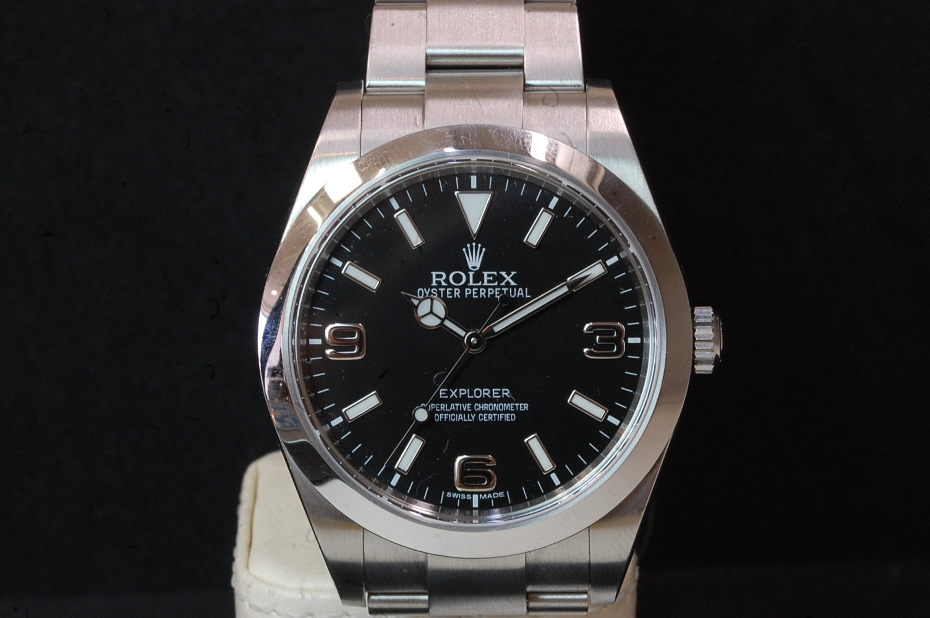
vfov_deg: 10.1
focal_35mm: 135
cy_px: 309
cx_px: 465
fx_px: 3484
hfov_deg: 15.2
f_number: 22
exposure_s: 1/8
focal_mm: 90
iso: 800
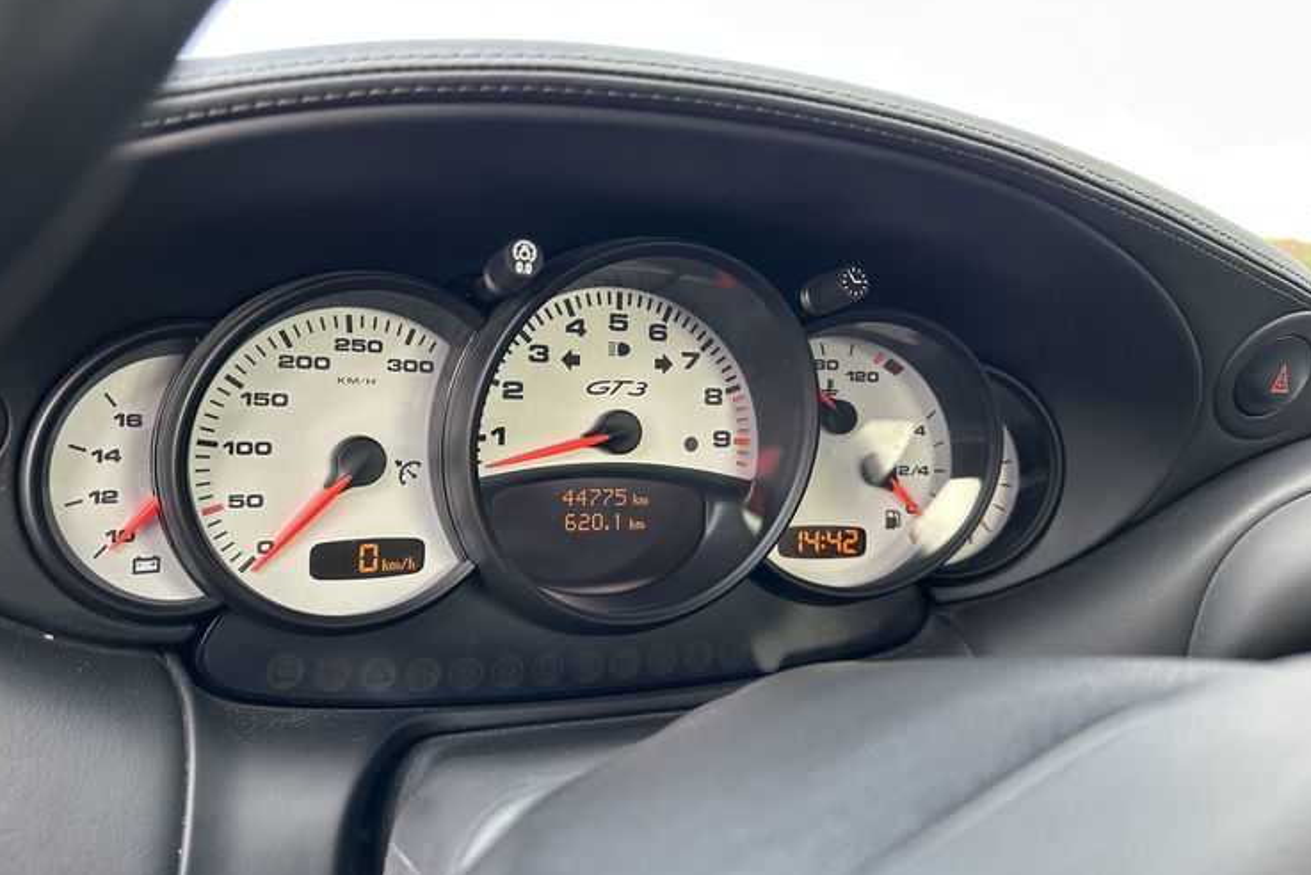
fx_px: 947
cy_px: 402
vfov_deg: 49.5
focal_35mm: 26
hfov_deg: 69.4
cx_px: 637
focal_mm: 6.86
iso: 100
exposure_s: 1/121
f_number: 1.78
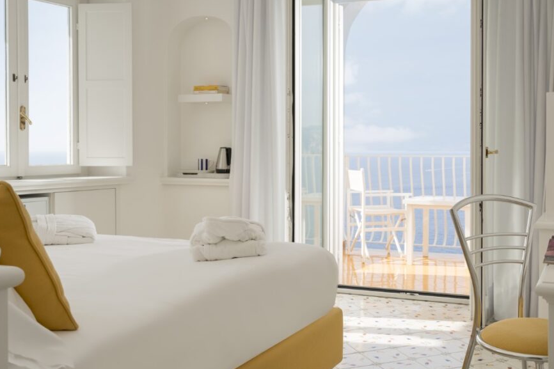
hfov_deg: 45.9
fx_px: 651
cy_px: 184
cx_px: 334
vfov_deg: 31.7
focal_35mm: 42
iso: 125
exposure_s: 1/250
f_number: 6.3
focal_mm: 29.2
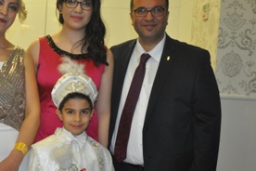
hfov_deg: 32.3
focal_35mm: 61
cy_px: 93
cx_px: 63
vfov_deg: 22.3
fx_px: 432
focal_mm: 25
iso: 800
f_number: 3.8
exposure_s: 1/60
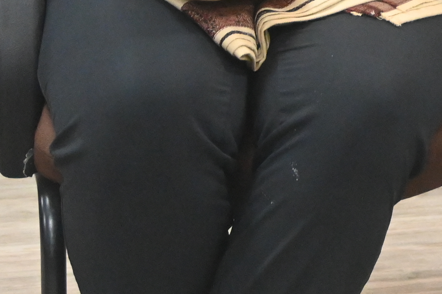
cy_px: -326
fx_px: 2543
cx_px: 576
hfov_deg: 9.7
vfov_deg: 6.4
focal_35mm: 207
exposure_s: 1/100
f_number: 5
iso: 3200
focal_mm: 32.5
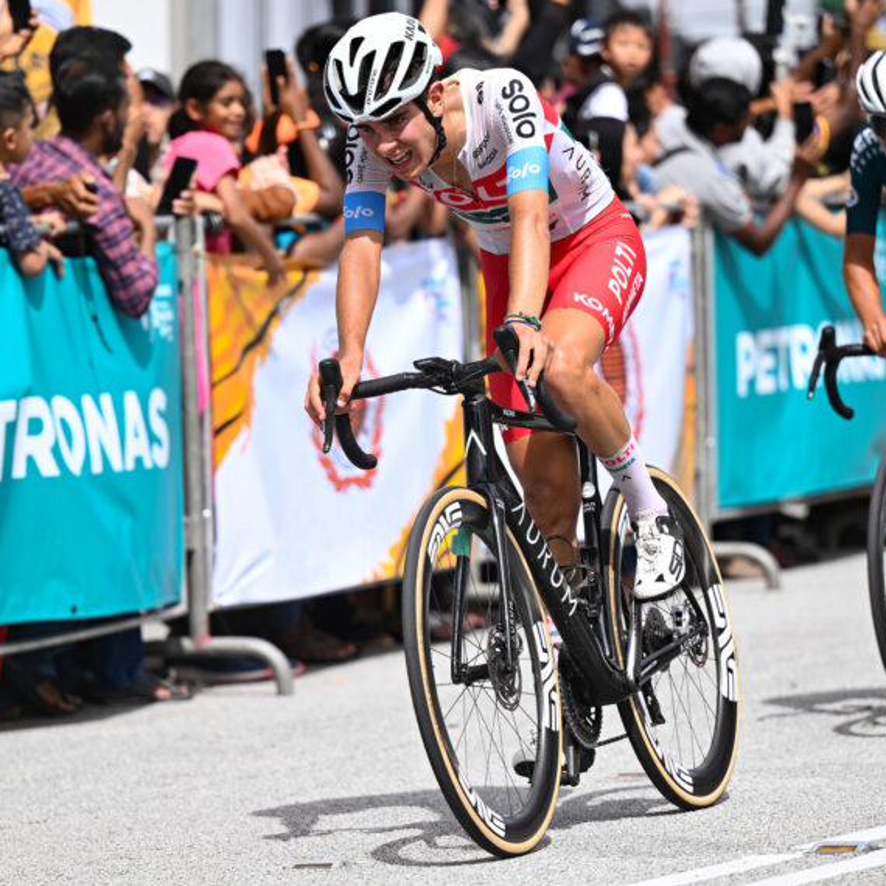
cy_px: 442
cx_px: 507
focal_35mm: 186
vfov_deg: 9.4
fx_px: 5386
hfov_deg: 9.4
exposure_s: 1/3200
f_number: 2.8
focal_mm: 145
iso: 200
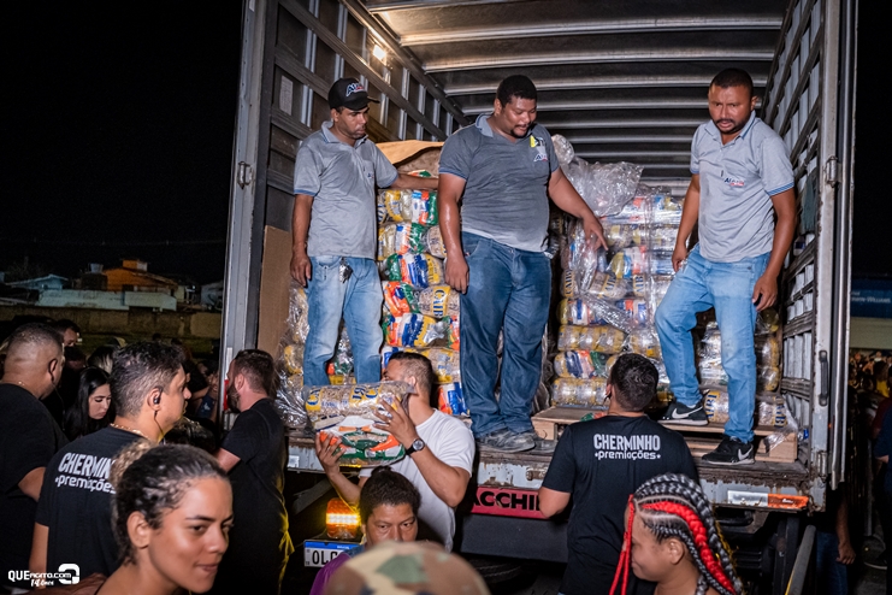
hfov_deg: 53.1
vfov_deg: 36.9
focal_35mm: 36
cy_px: 298
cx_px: 446
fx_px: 892
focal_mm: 24
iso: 2500
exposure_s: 1/100
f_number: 2.8
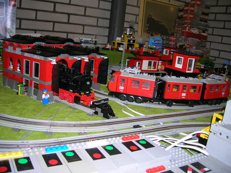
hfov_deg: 54.0
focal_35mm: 34
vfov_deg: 41.8
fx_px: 227
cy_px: 86
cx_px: 116
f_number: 2.9
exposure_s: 1/60.1
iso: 50
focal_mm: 5.7
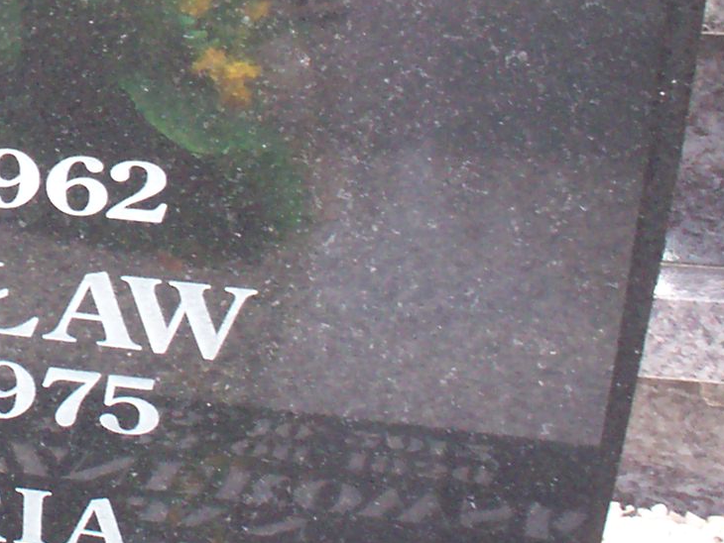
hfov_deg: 14.8
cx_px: -223
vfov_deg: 11.5
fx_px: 2657
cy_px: -52
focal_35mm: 127
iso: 140
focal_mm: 6
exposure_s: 1/70.4
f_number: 4.5
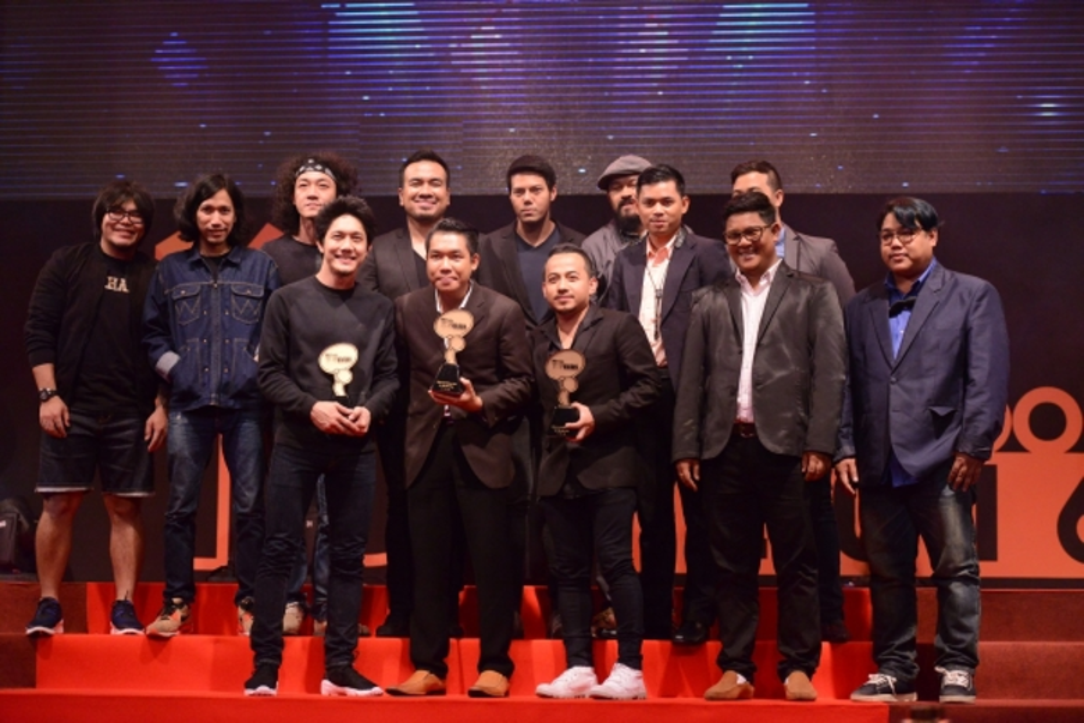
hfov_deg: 28.8
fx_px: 2108
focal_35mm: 70
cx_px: 542
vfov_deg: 19.5
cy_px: 362
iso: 5000
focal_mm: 70
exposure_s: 1/2500
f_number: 2.8
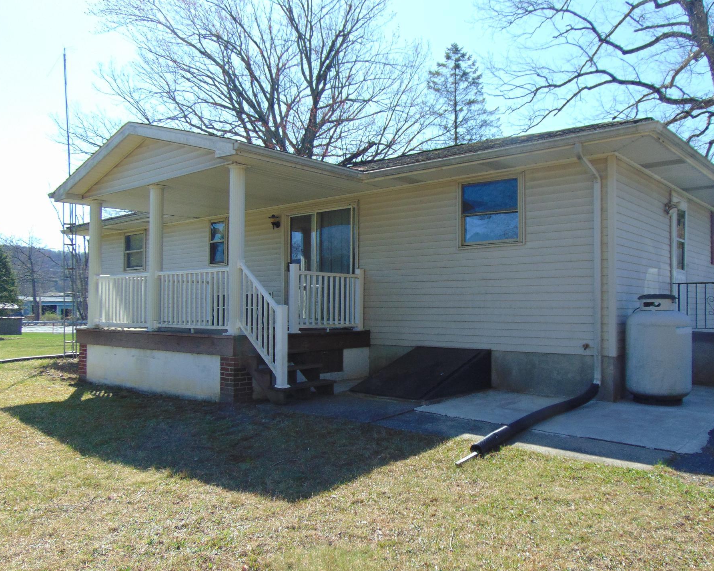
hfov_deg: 62.2
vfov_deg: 51.5
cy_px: 298
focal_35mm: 28
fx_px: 592
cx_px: 379
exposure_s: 1/800
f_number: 3
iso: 80
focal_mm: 4.5
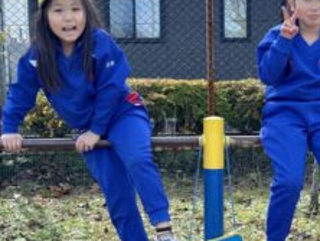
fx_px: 740
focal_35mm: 80
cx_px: 192
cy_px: 133
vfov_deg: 18.5
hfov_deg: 24.3
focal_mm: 6.76
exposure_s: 1/1059
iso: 64
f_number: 1.78
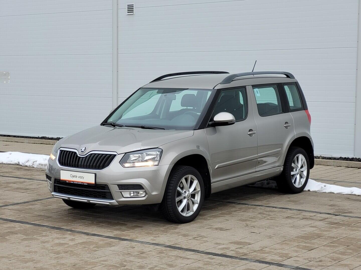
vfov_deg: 19.4
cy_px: 135
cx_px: 180
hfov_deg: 25.7
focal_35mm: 76
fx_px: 793
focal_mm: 7.12
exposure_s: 1/50
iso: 32
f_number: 2.4
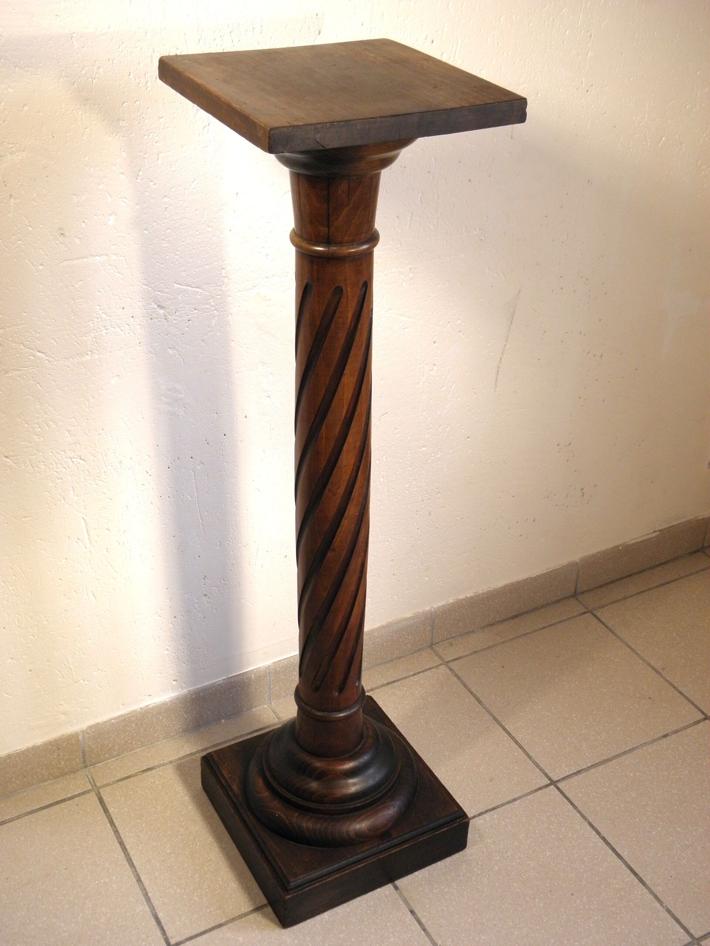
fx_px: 1121
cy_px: 473
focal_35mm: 41
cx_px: 355
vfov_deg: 45.8
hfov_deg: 35.1
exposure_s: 1/40
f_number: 3.8
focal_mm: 7.5
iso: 160
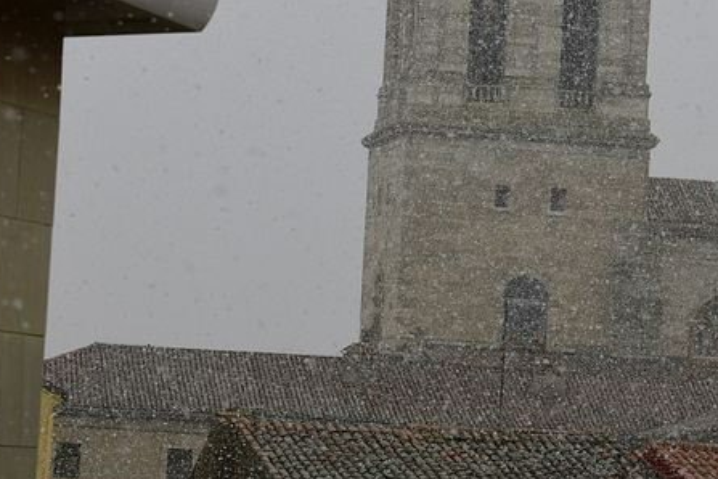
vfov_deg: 6.4
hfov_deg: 9.6
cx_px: 530
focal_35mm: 213
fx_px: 4248
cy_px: 41
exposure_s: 1/800
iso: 800
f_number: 7.1
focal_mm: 112
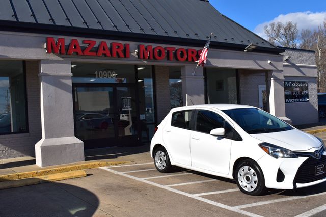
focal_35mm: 36
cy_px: 108
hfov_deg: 53.2
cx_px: 163
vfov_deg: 36.8
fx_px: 326
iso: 200
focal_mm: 24
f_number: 11
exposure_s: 1/500
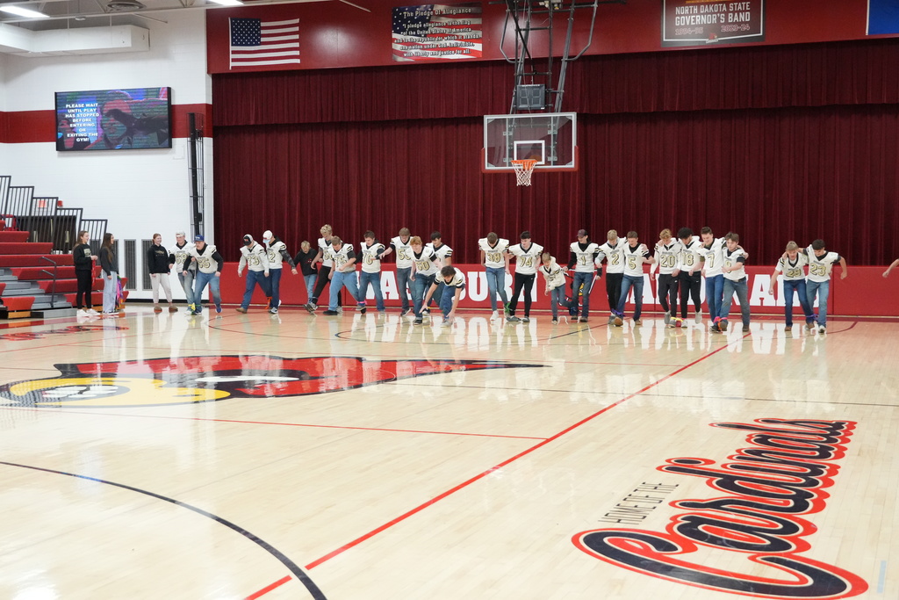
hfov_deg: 38.9
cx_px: 450
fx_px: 1274
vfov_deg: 26.5
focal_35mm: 51
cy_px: 300
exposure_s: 1/250
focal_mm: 34
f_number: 5.6
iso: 6400
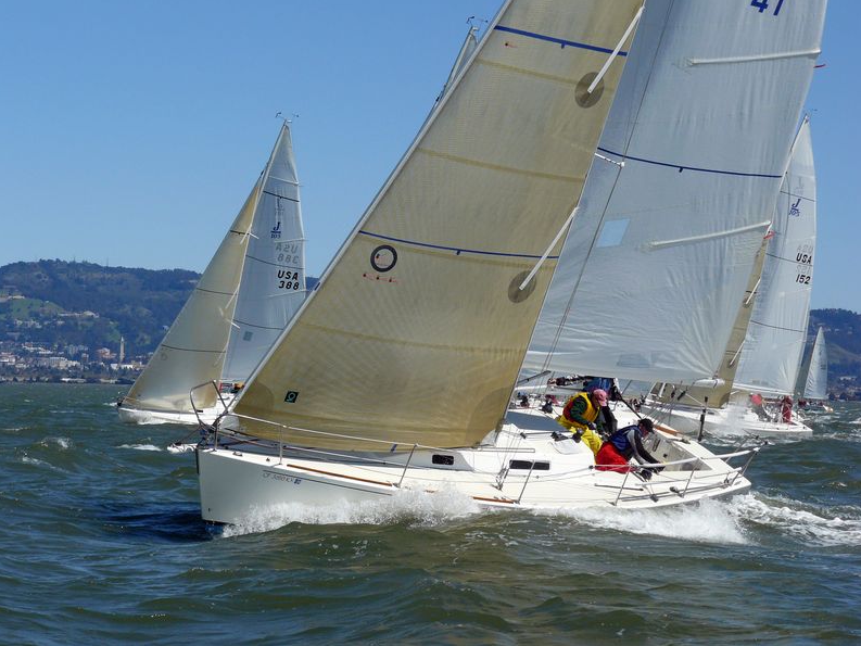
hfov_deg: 16.0
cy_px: 321
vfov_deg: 12.1
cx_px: 431
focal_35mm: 123
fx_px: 3060
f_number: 5.6
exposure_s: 1/800
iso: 100
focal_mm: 20.3
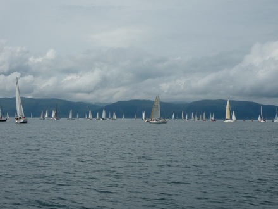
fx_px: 514
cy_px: 104
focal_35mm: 64
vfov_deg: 22.9
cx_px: 139
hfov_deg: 30.3
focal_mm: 7.4
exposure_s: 1/400
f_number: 9
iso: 80
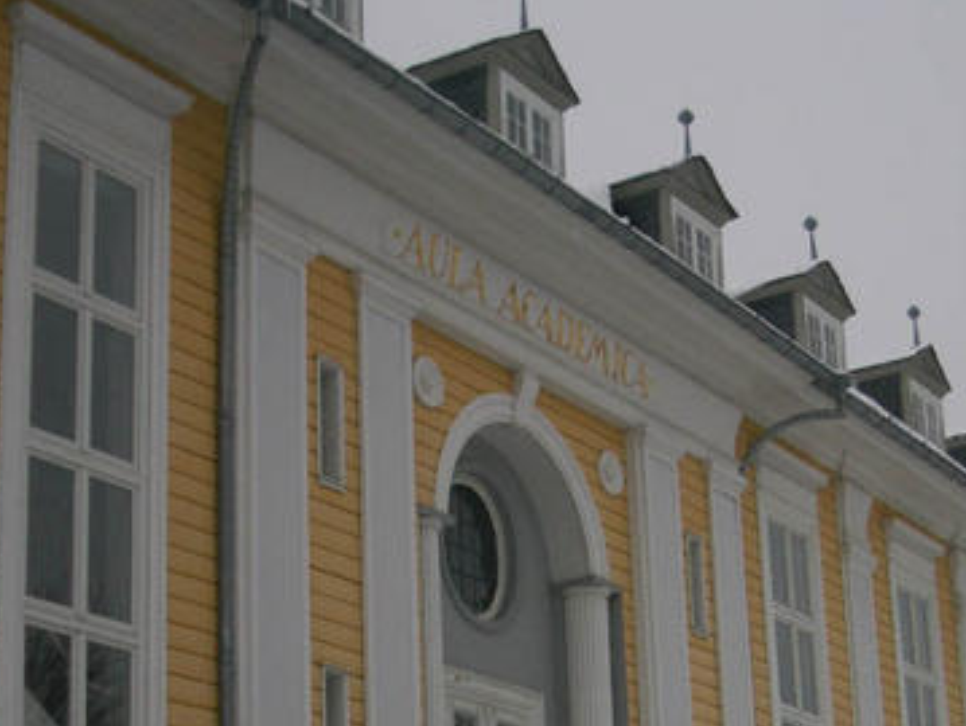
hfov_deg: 26.6
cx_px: 584
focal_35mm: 73
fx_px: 2039
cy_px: 643
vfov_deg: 19.8
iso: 50
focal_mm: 6.8
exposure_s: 1/400
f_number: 2.8
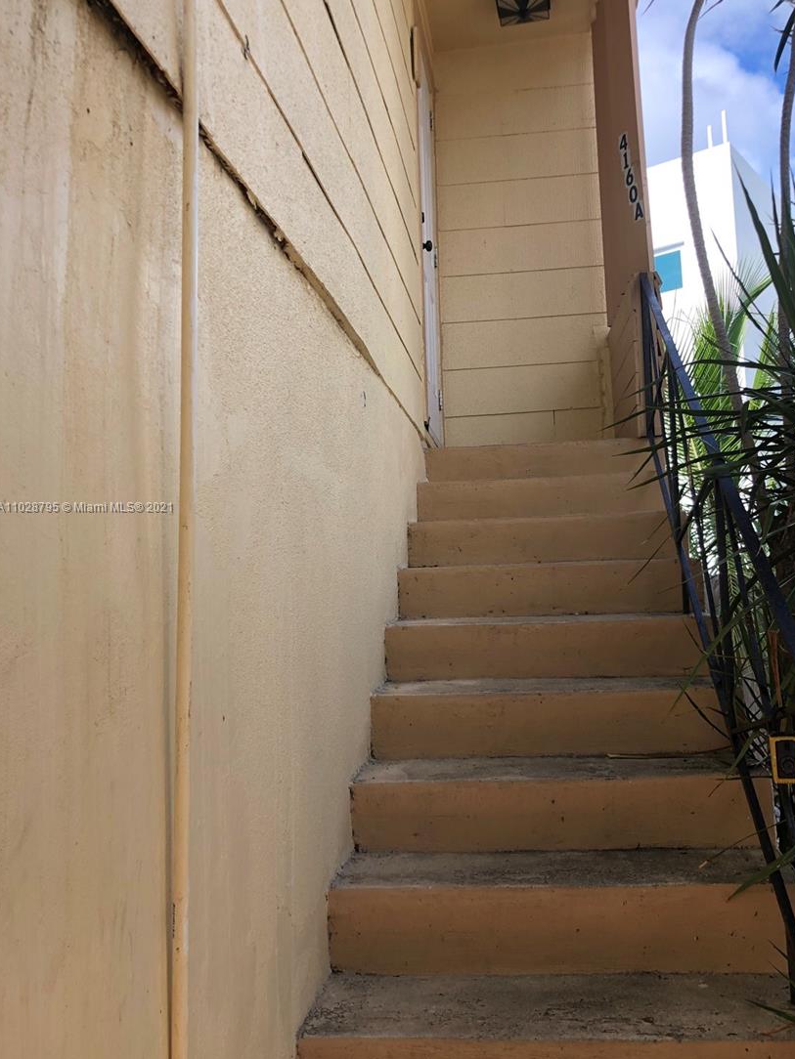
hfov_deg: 45.4
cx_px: 434
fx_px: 949
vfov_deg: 58.3
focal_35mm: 31
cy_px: 508
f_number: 1.8
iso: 20
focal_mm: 4
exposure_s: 1/398
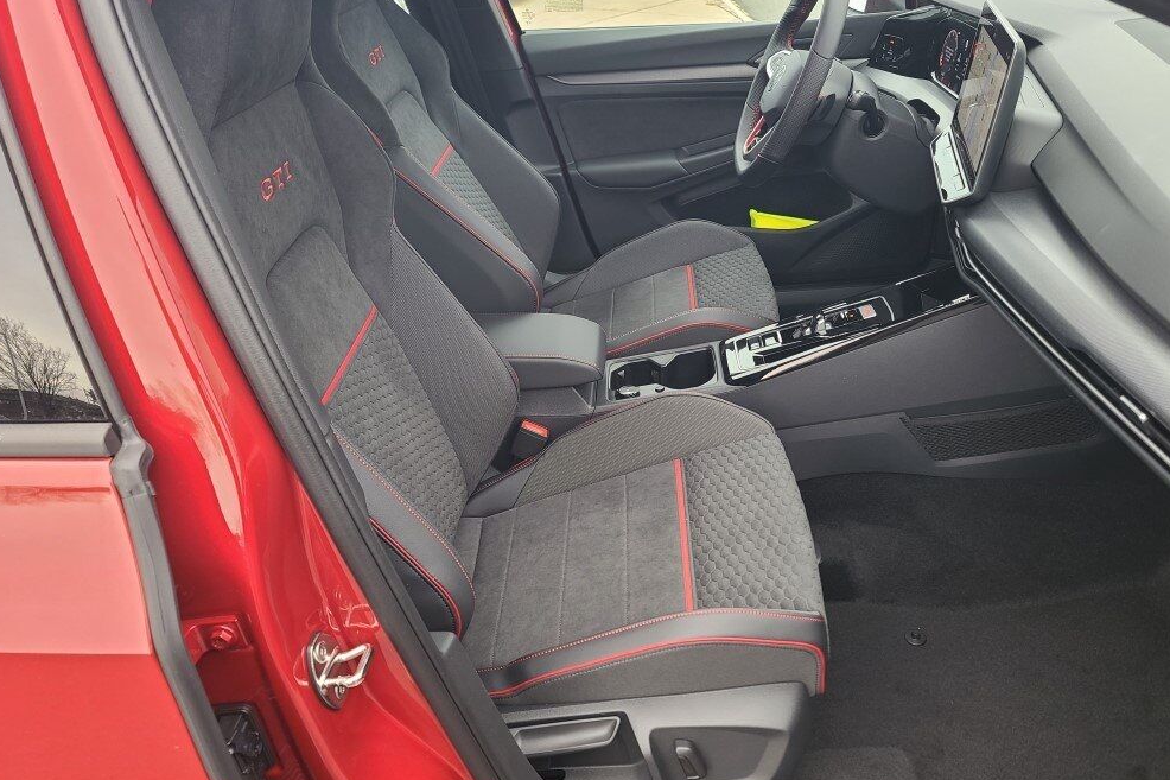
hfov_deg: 67.4
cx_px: 593
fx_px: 877
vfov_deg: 47.9
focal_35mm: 27
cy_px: 394
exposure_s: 1/60
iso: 80
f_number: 1.8
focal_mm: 7
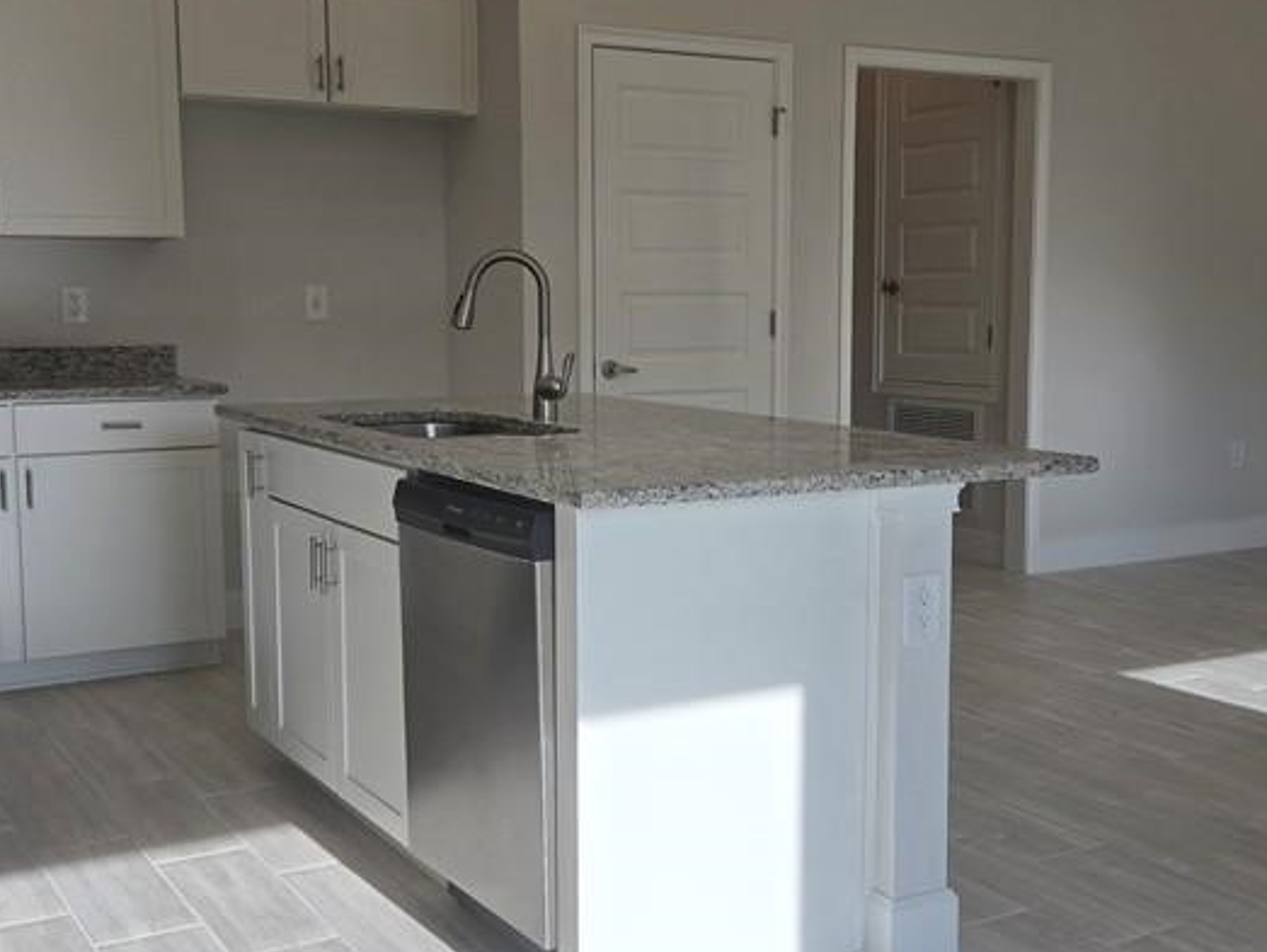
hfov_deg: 42.0
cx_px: 690
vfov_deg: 32.2
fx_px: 1648
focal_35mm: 45
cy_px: 470
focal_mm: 5.4
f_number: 1.8
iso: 25
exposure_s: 1/408
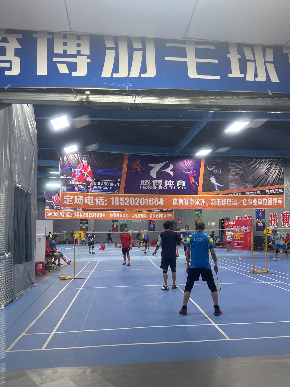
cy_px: 207
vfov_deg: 58.3
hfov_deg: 45.4
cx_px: 156
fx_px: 346
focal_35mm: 31
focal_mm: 6.86
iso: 125
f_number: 1.78
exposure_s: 1/50
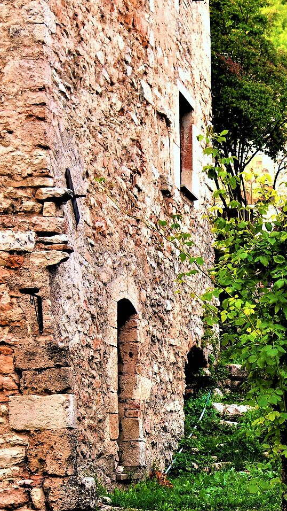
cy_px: 422
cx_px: 335
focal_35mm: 92
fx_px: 1244
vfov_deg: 22.8
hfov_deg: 12.9
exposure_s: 1/50
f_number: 4
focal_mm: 35
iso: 250
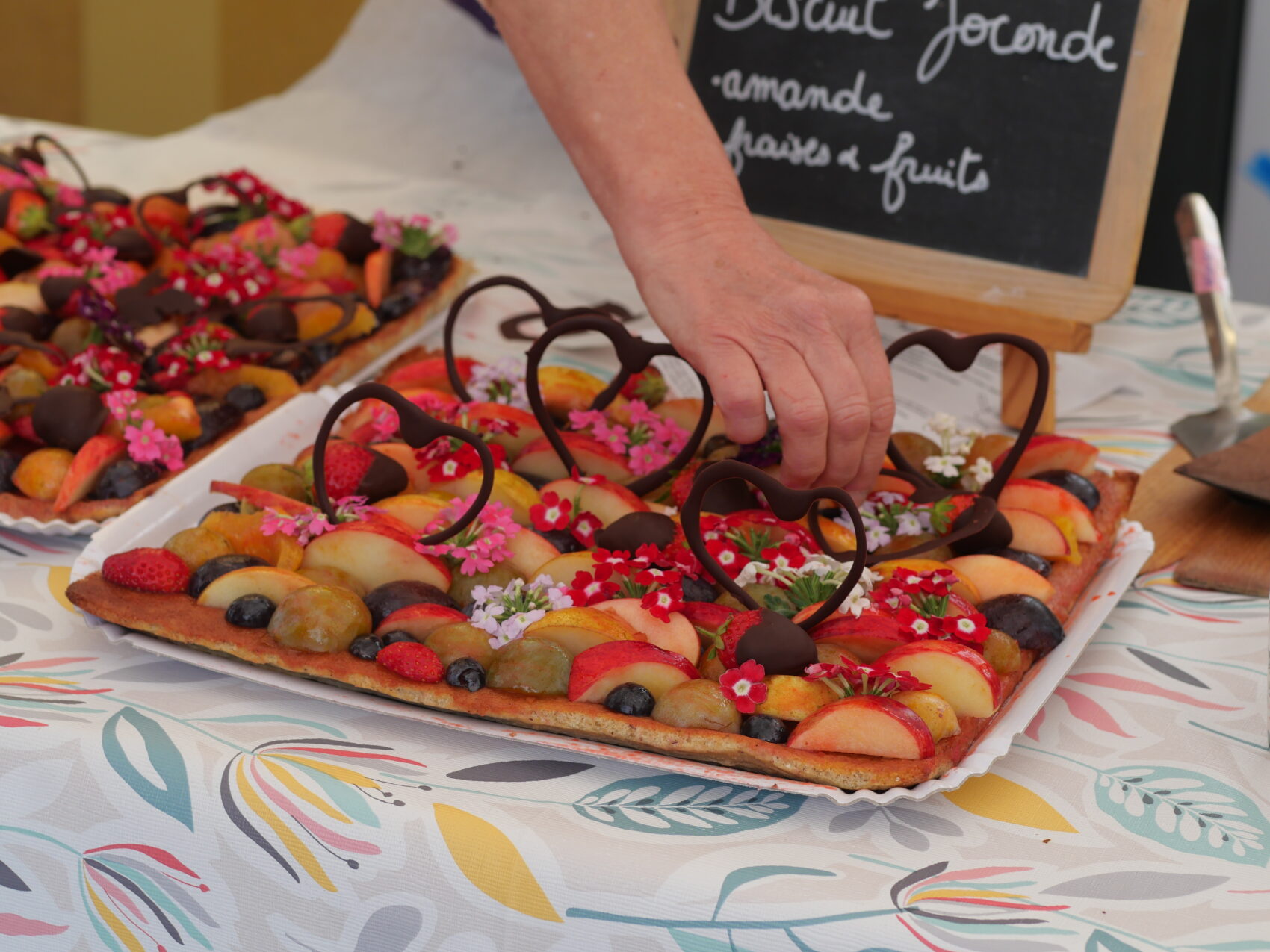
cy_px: 476
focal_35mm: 86
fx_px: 3155
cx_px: 635
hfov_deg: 22.8
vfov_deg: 17.2
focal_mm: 43
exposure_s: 1/800
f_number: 4
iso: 200
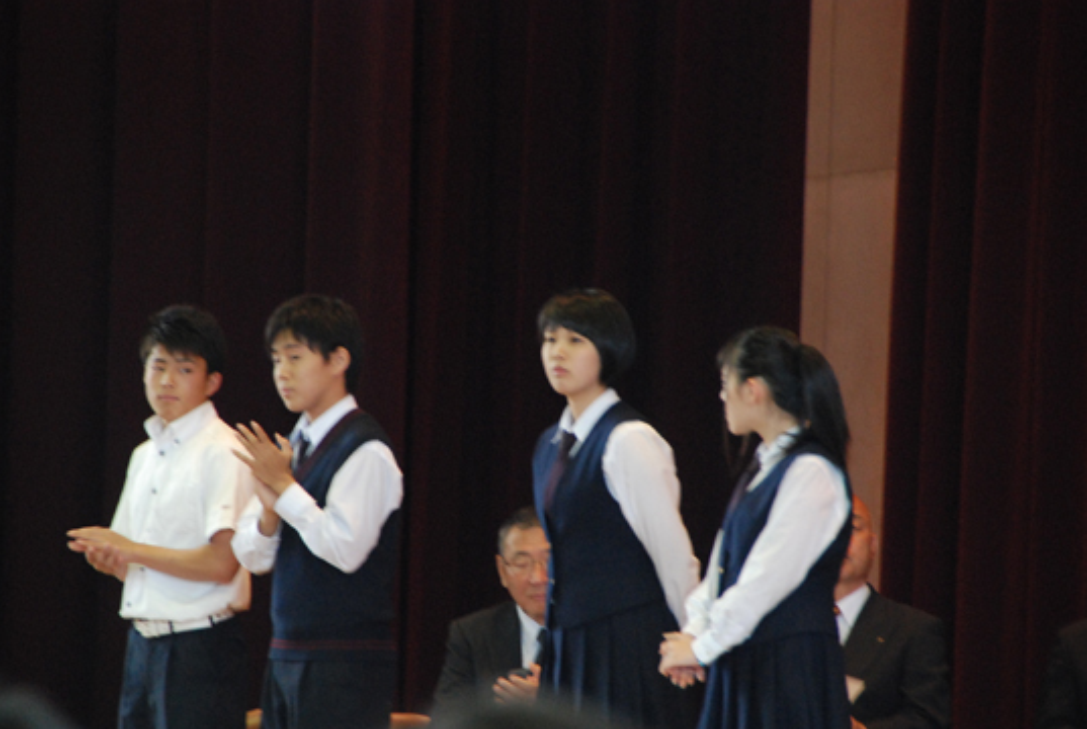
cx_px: 500
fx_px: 1166
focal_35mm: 39
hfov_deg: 49.9
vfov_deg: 34.7
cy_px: 401
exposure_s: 1/60
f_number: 4.5
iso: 1600
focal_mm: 23
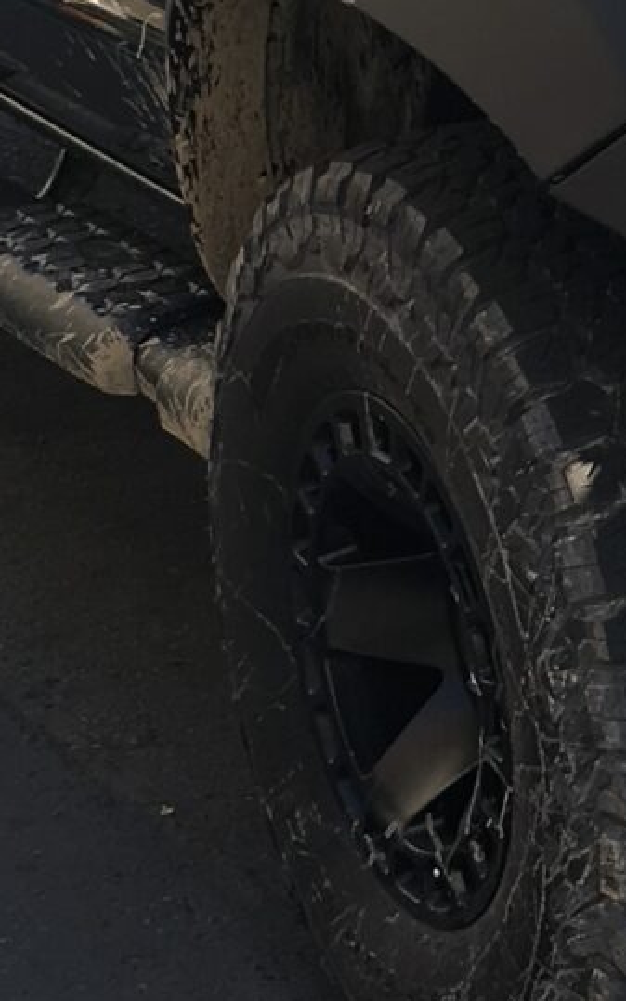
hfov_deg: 8.8
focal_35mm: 146
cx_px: 936
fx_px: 3984
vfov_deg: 14.1
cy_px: -61
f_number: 2.2
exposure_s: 1/297
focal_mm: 4.15
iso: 25
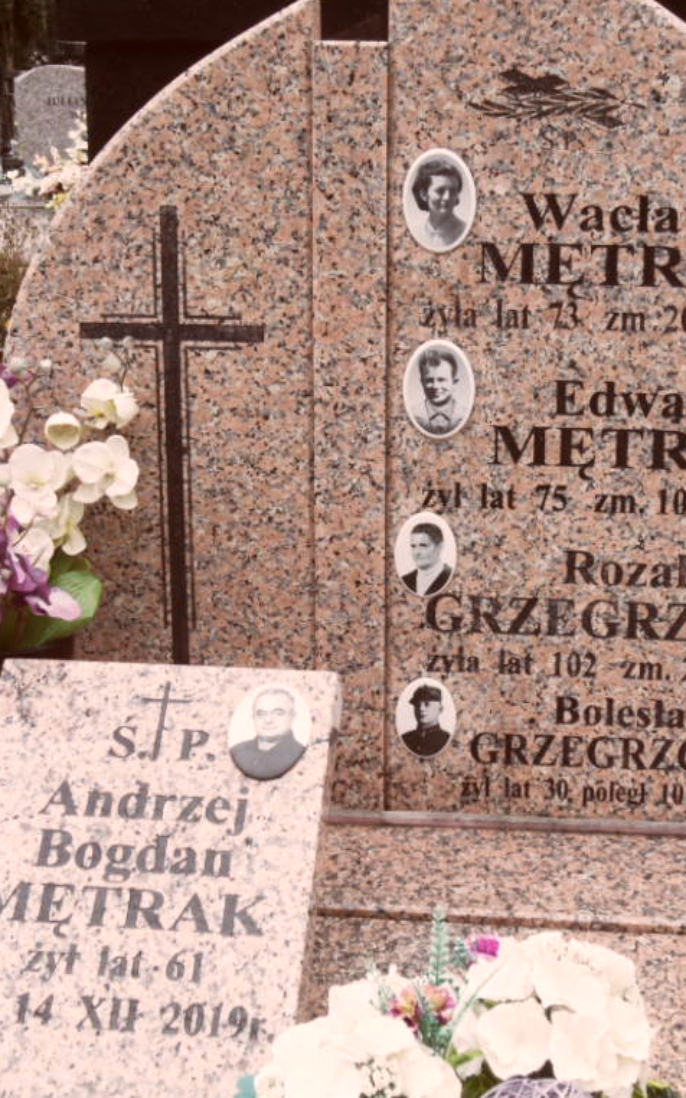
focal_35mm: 57
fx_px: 1706
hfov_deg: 22.7
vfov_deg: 35.7
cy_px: 548
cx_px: 429
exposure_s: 1/90
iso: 100
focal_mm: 6.5
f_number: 3.6
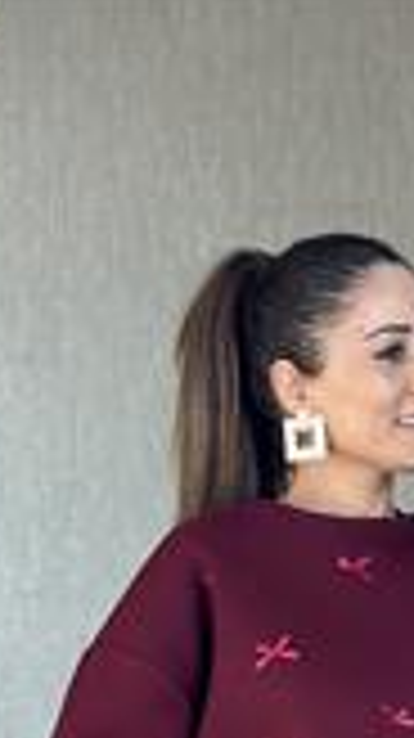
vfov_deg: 12.7
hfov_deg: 7.5
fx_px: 3149
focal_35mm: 161
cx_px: 356
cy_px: 1120
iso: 125
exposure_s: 1/117
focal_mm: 6.86
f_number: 1.78
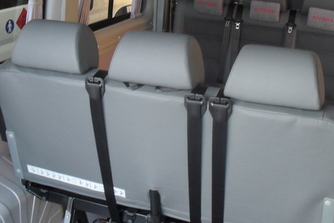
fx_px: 501
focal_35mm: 54
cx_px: 186
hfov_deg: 36.8
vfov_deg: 24.8
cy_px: 54
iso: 200
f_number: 3.2
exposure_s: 1/15
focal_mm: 6.3
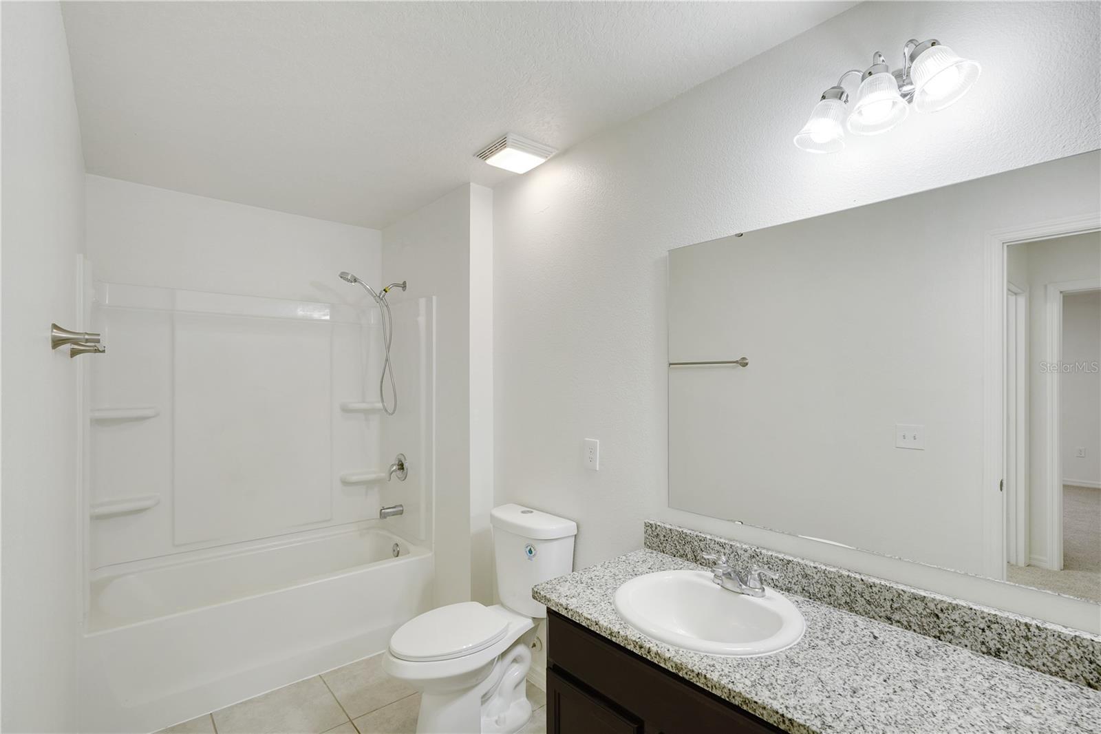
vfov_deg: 73.7
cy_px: 367
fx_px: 489
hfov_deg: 96.7
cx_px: 550
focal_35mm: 16
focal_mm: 16
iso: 320
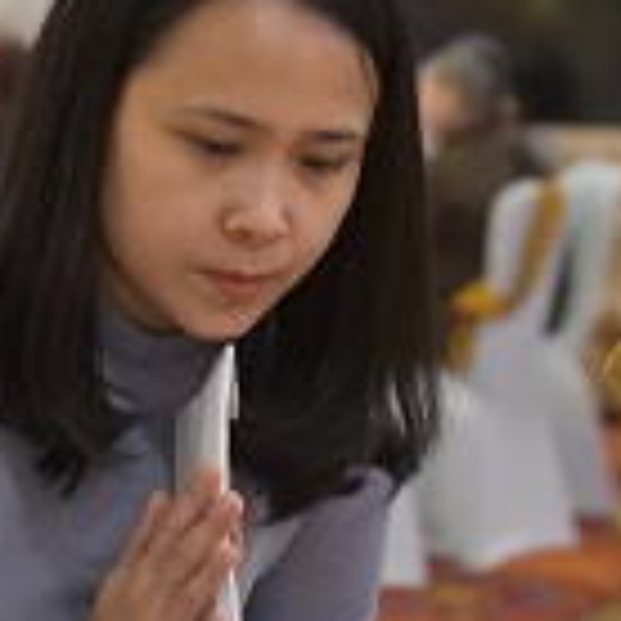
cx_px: 410
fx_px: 3633
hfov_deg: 9.8
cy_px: 484
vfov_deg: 9.7
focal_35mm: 179
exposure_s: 1/125
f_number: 4
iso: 9000
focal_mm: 58
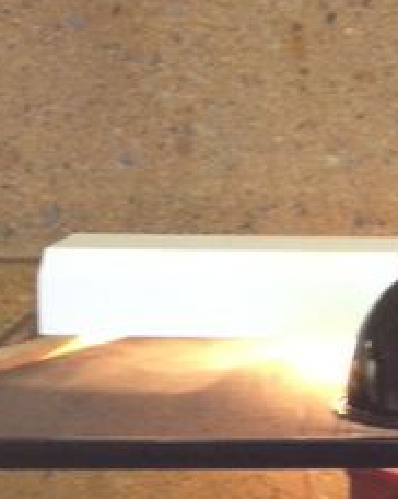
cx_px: 442
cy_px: 484
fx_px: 1415
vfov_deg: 19.5
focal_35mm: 96
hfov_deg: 15.6
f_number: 2.4
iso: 250
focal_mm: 4.28
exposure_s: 1/20
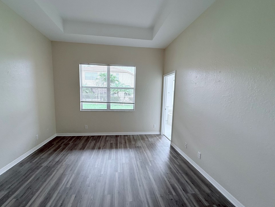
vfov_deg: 81.7
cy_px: 107
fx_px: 119
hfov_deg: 98.1
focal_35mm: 15
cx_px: 133
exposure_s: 1/120
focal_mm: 2.22
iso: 100
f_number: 2.2
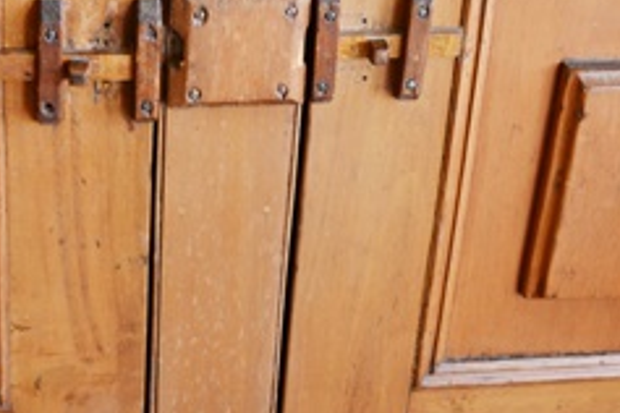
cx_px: 209
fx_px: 1567
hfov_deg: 22.3
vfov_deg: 14.9
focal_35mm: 91
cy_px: 47
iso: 800
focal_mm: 24
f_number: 4
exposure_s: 1/60
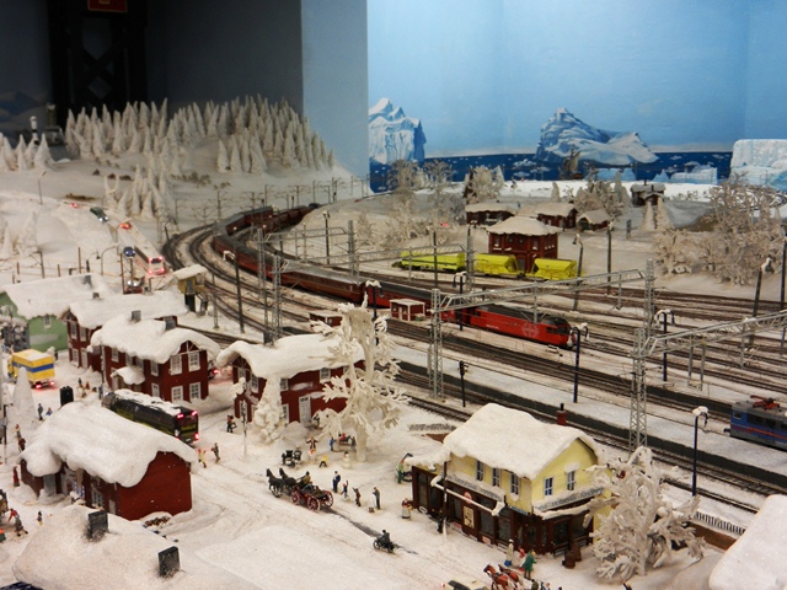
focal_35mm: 45
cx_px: 394
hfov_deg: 42.1
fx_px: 1023
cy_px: 295
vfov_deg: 32.2
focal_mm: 8.2
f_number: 4.2
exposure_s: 1/30
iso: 160
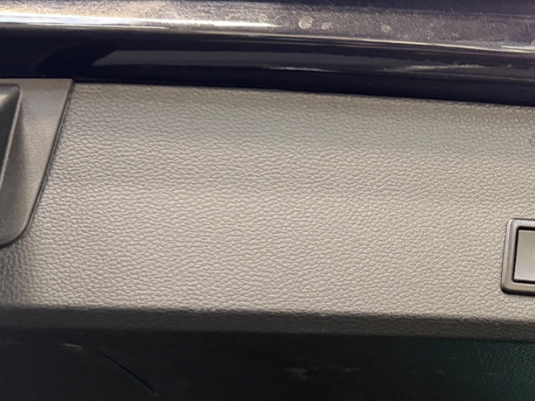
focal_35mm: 54
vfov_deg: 26.9
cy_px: 257
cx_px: 572
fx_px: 834
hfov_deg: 31.9
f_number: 1.78
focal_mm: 6.76
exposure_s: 1/33
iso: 800
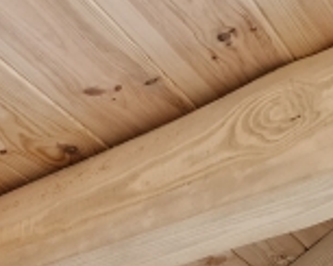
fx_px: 925
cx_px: -135
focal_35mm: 94
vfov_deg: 15.1
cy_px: 406
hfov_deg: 18.5
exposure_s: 1/120
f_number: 1.8
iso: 400
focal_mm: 6.4
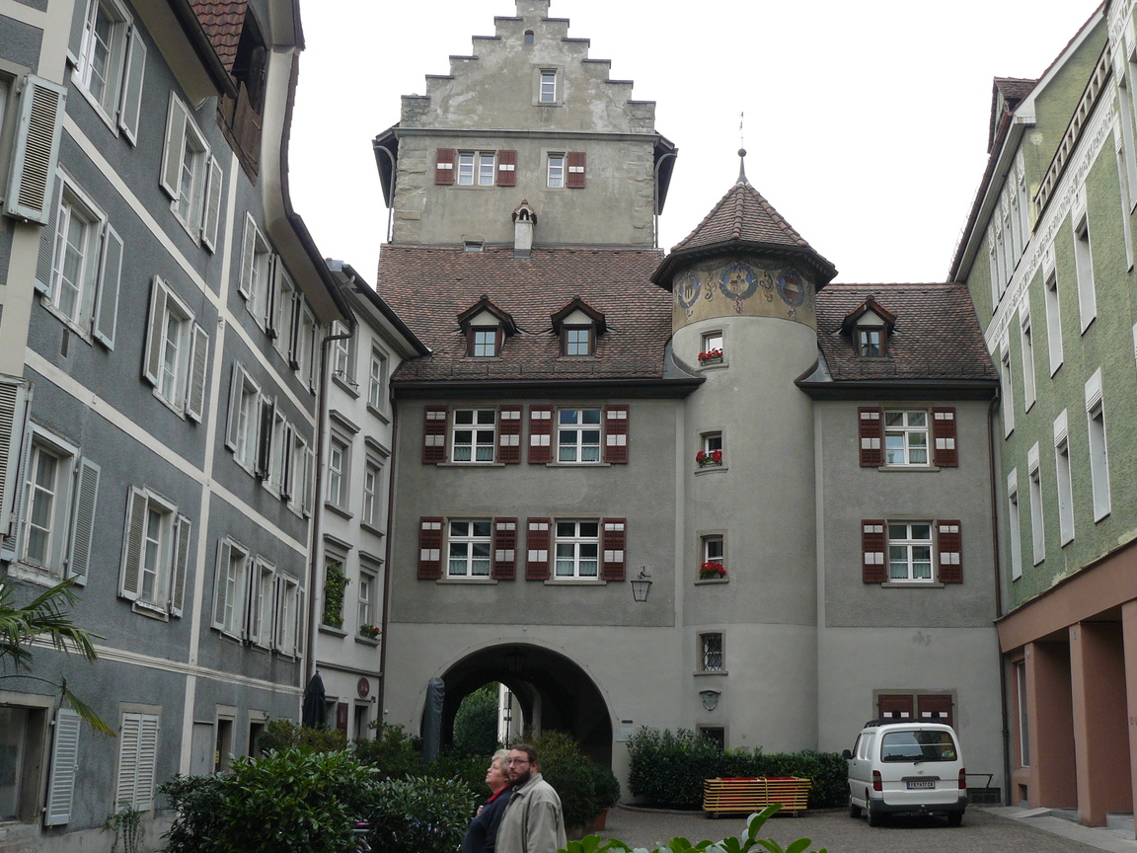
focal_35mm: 40
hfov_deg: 46.7
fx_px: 1314
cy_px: 409
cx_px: 618
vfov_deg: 36.0
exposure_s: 1/125
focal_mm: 6
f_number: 4
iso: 100
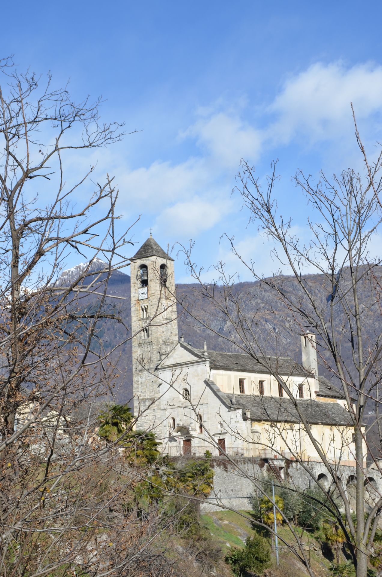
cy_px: 288
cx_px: 191
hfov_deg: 20.1
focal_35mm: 68
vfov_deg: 29.9
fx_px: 1079
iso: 200
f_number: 10
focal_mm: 45
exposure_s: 1/400
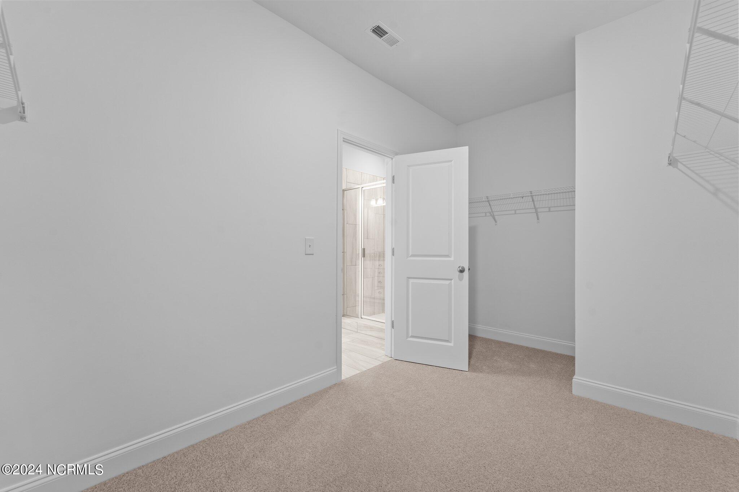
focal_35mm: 14
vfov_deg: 81.2
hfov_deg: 104.3
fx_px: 287
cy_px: 246
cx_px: 370
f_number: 8
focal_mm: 14
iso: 400
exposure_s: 1/1.67
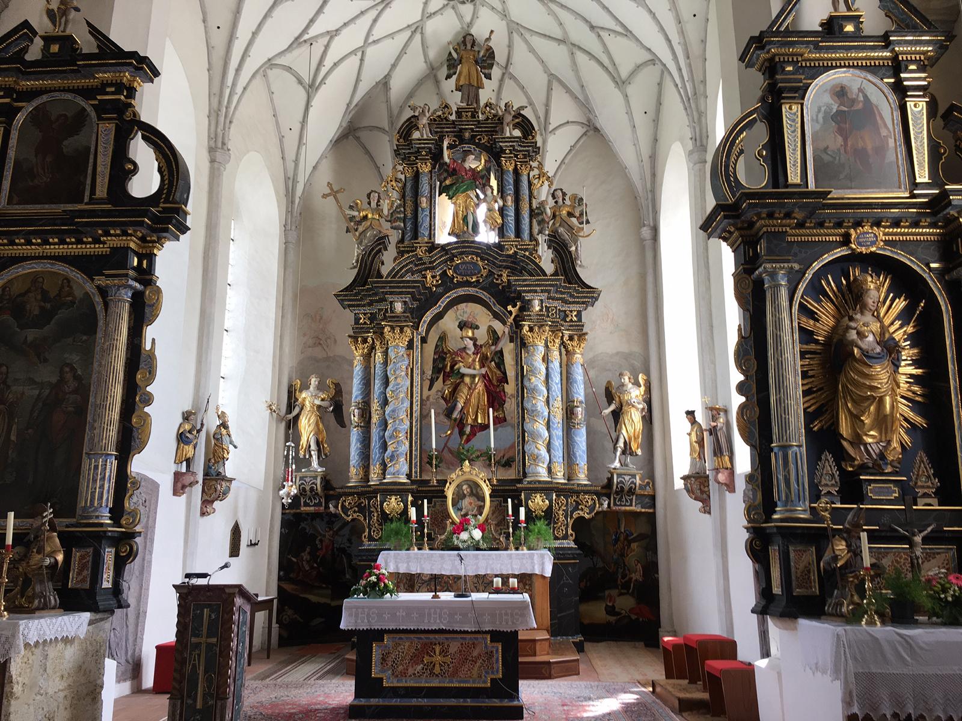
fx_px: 806
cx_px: 481
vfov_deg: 48.2
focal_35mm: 29
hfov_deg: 61.7
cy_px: 360
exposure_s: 1/50
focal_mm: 4.15
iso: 25
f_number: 2.2
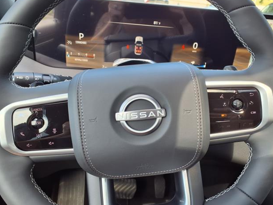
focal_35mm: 28
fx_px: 221
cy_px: 100
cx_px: 140
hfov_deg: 63.4
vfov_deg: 49.8
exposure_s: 1/120
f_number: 1.9
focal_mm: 3.58
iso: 40
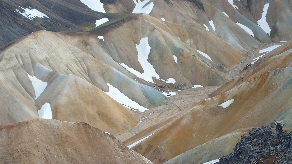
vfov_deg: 11.7
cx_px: 146
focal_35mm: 103
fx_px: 797
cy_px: 104
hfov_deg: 20.7
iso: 80
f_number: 4.3
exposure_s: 1/250
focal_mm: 17
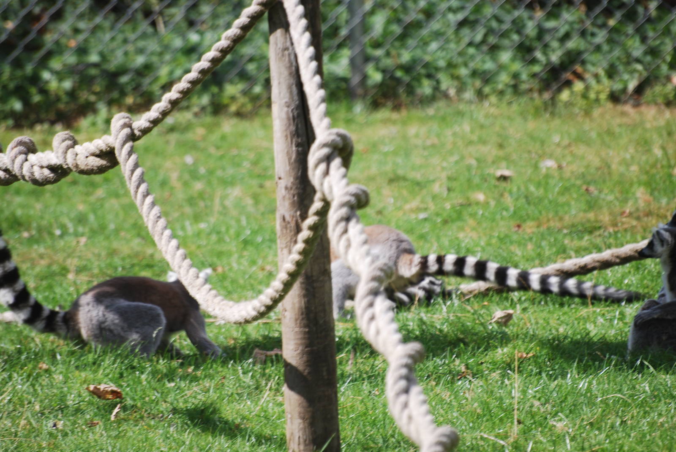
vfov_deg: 3.1
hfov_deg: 4.6
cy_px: 226
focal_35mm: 450
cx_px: 338
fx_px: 8460
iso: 200
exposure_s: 1/500
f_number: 5.6
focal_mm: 300
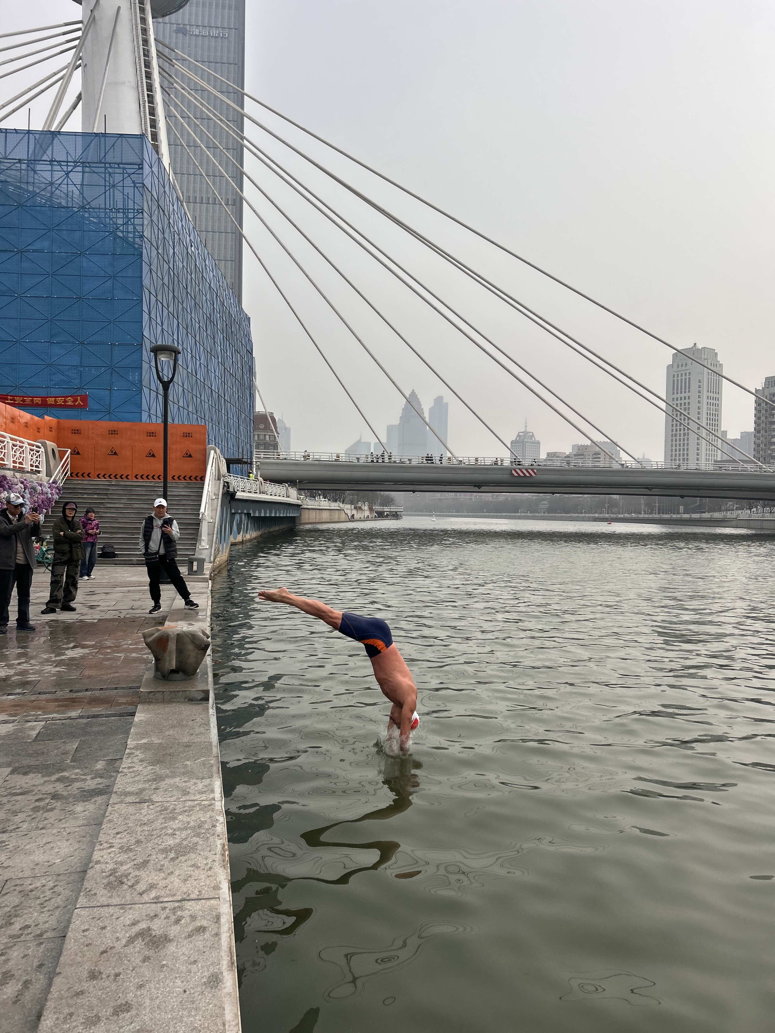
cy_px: 516
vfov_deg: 67.3
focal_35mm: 26
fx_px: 776
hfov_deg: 53.1
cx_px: 388
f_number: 1.5
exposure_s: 1/6579
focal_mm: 5.7
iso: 50
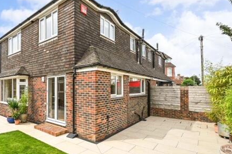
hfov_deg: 78.2
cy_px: 83
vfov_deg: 59.4
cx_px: 75
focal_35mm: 21
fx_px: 135
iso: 100
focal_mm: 14
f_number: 9
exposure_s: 1/125
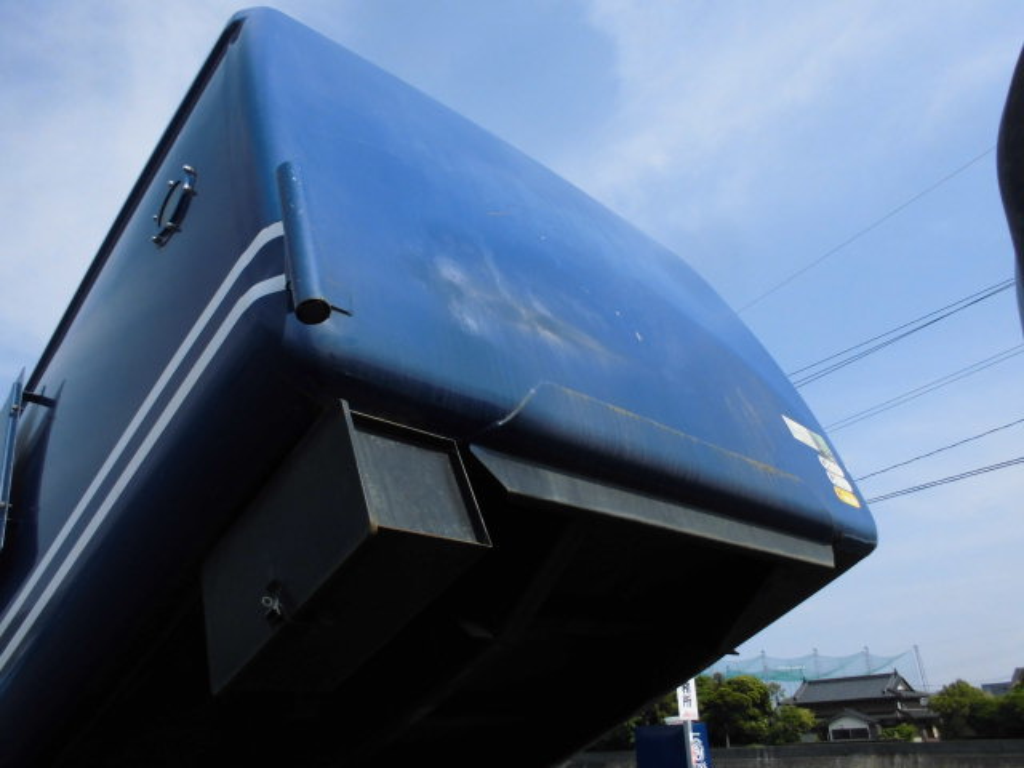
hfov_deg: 67.3
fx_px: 769
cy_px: 384
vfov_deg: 53.1
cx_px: 512
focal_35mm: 26
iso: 100
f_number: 3.5
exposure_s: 1/800
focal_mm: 4.6
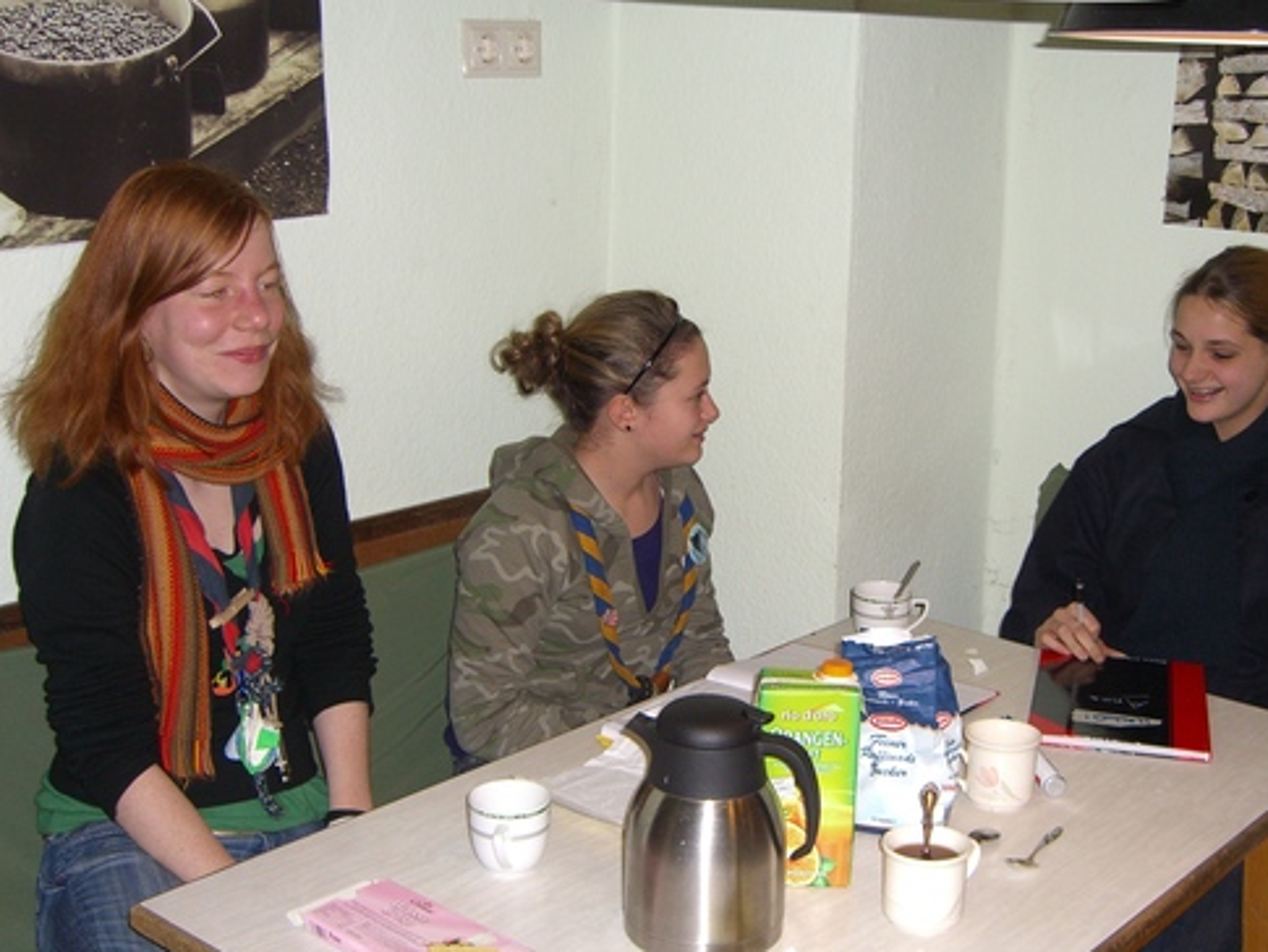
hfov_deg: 40.3
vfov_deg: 30.9
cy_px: 476
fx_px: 1722
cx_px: 737
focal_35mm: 47
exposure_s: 1/60
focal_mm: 7.9
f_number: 2.8
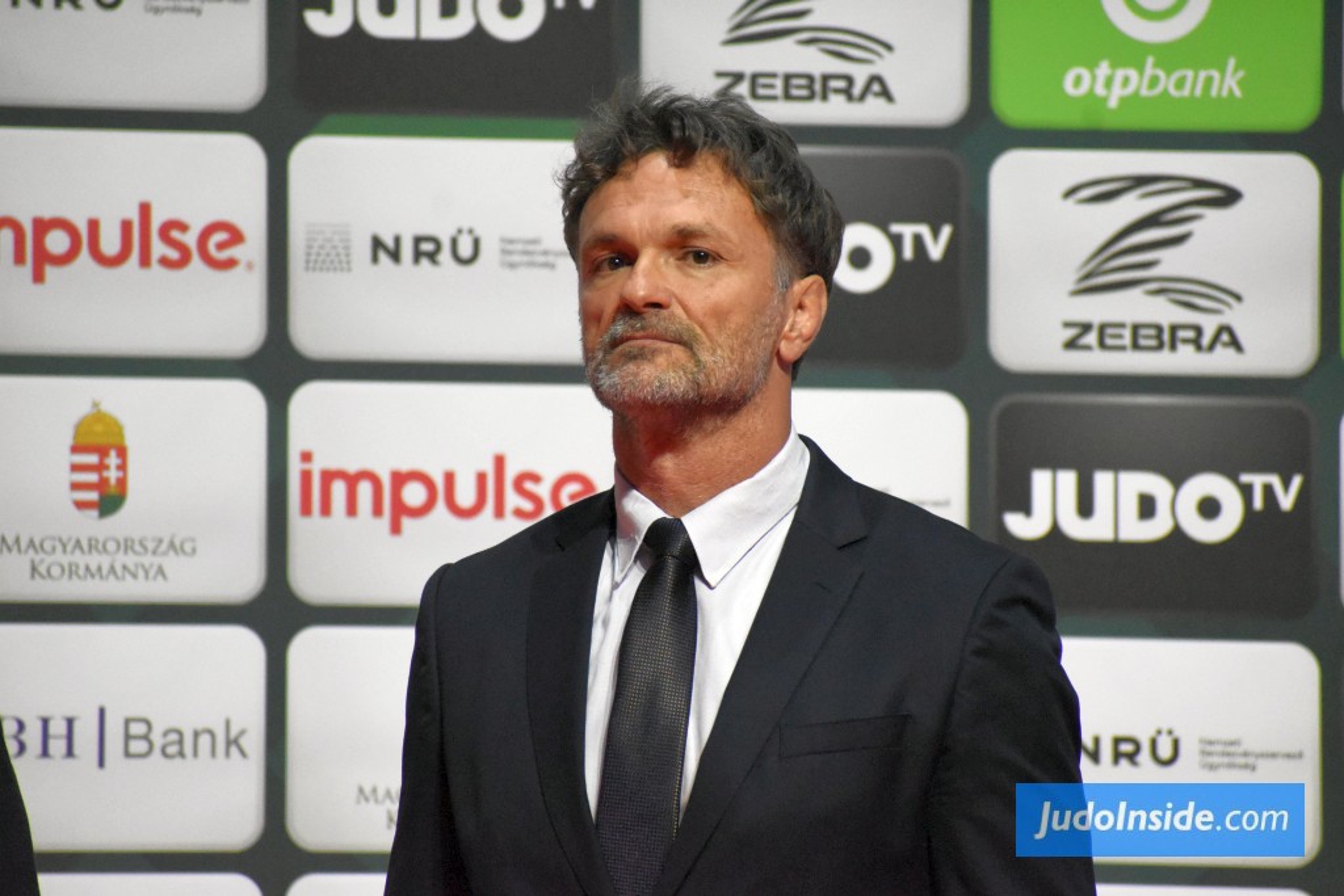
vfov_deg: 3.1
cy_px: 448
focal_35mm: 450
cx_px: 672
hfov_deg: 4.6
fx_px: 16801
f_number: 7.1
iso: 6400
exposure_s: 1/640
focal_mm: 300
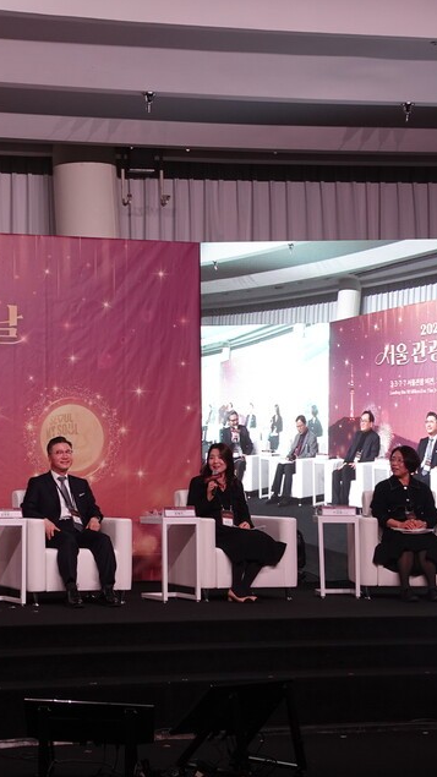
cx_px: -55
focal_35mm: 76
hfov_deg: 15.4
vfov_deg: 27.9
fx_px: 1566
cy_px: 387
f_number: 3.2
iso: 320
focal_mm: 17.55
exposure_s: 1/50
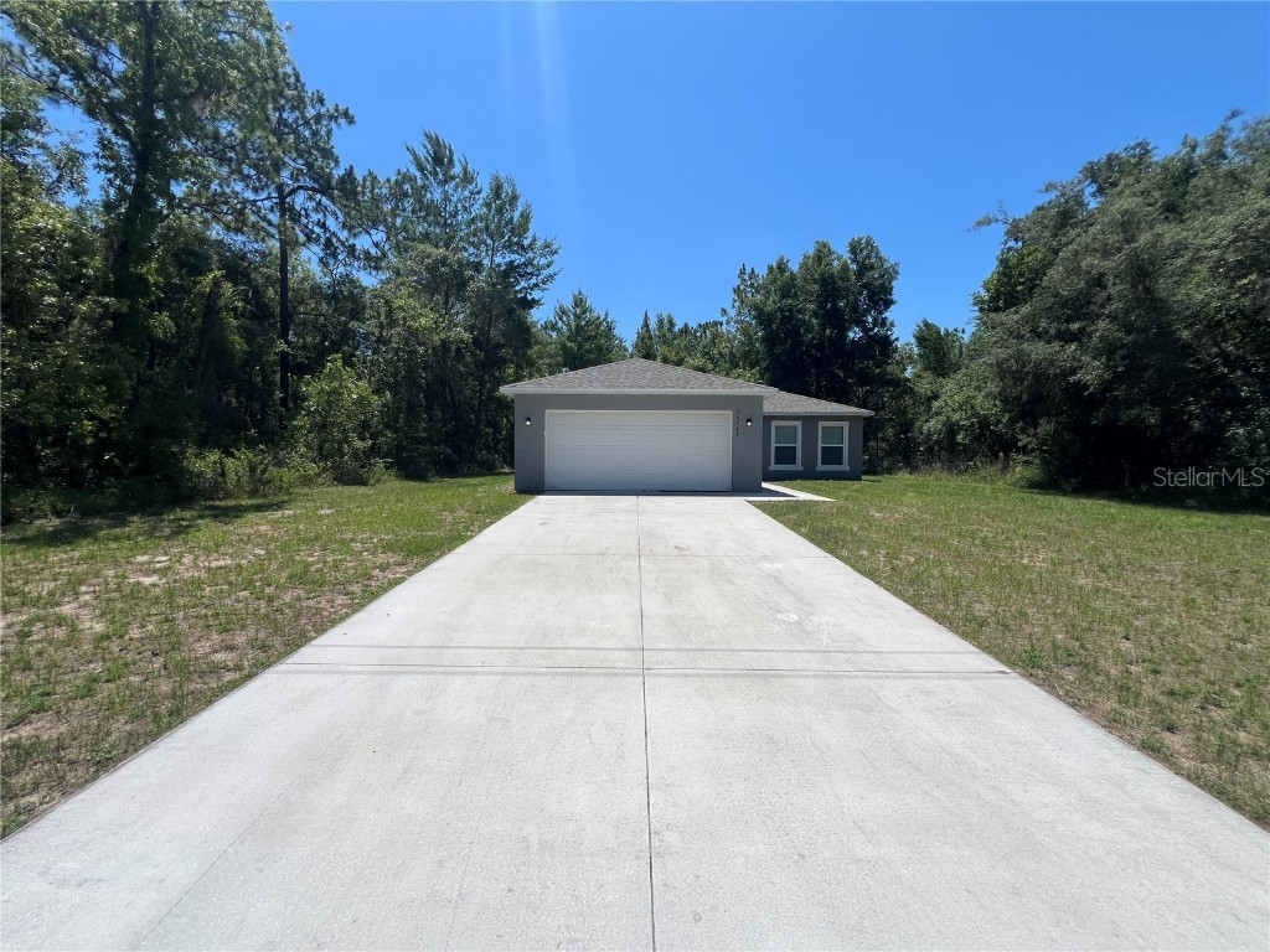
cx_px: 635
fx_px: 477
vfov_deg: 89.9
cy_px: 476
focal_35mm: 13
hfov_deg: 106.2
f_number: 1.8
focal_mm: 1.57
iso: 32
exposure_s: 1/2481
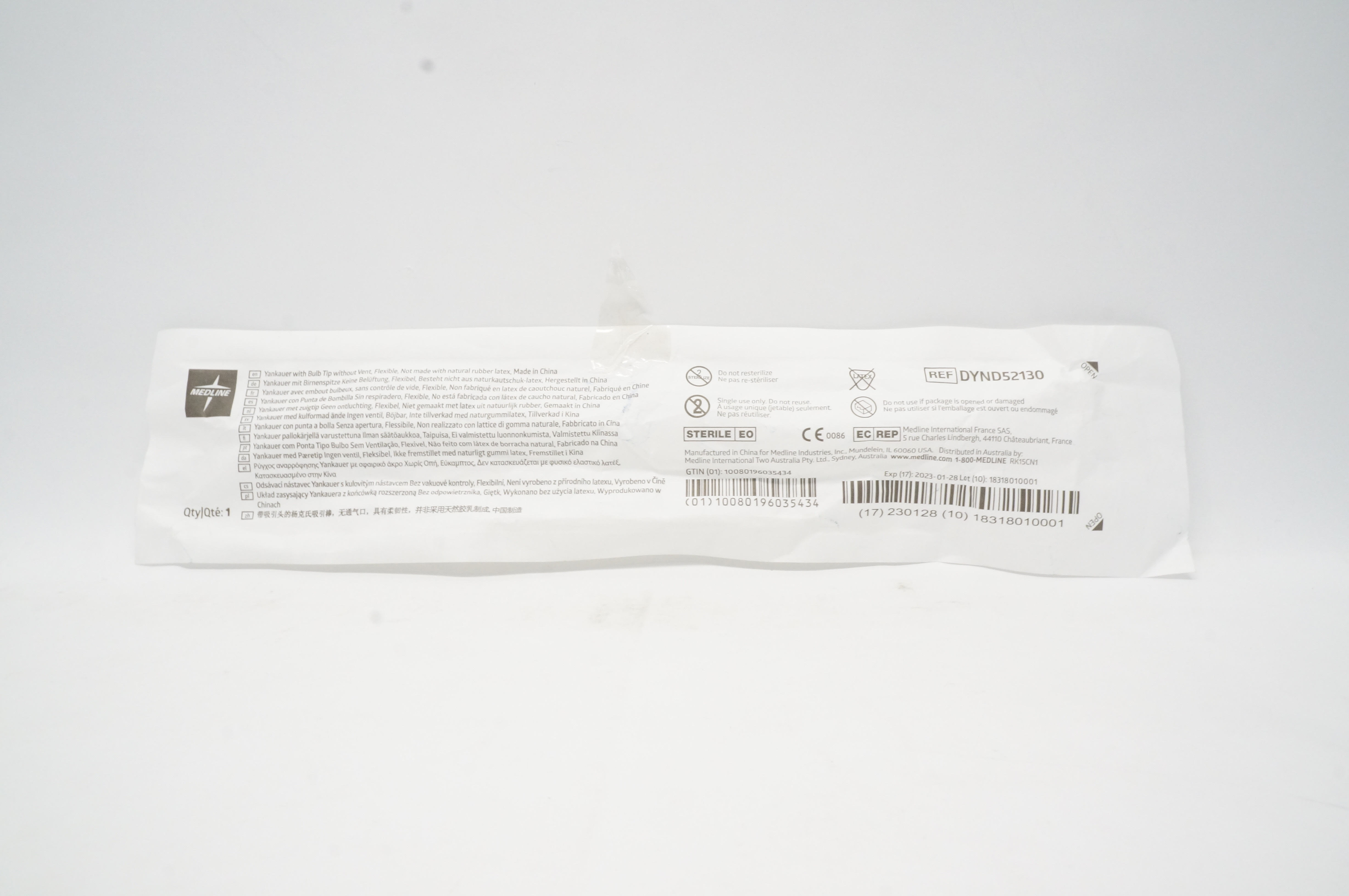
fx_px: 1011
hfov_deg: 67.4
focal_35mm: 27
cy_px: 448
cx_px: 674
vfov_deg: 47.8
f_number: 14
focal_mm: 18
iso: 1600
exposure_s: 1/25
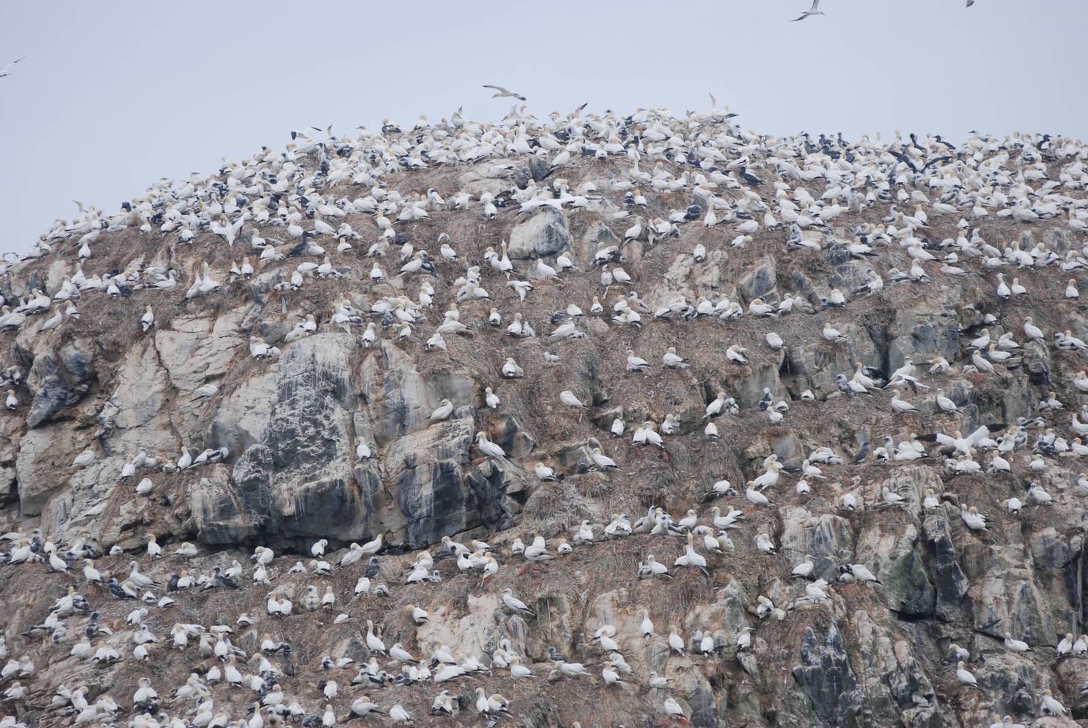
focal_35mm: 225
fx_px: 6808
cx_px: 544
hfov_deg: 9.1
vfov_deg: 6.1
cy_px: 364
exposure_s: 1/800
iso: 200
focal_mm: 150
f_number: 4.5
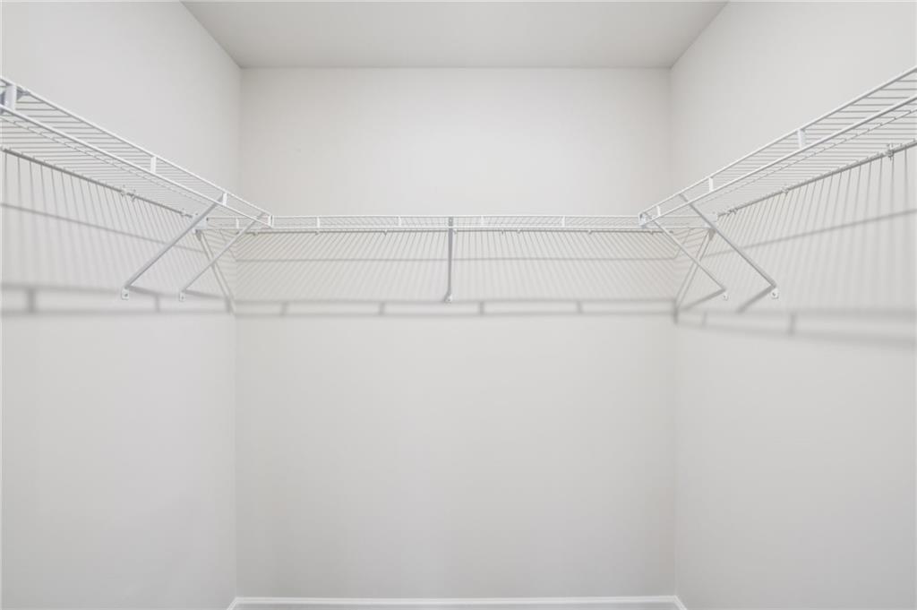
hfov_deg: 96.8
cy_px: 305
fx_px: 407
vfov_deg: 73.7
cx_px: 458
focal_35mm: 16
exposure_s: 1/4
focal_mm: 16
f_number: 8
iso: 400
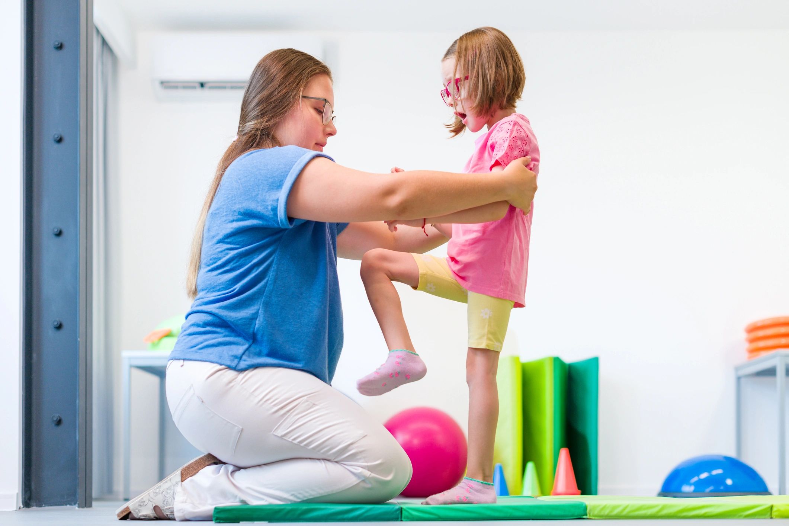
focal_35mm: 50
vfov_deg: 27.0
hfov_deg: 39.6
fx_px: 1096
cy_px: 263
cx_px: 394
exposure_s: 1/250
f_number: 2.5
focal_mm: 50
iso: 320
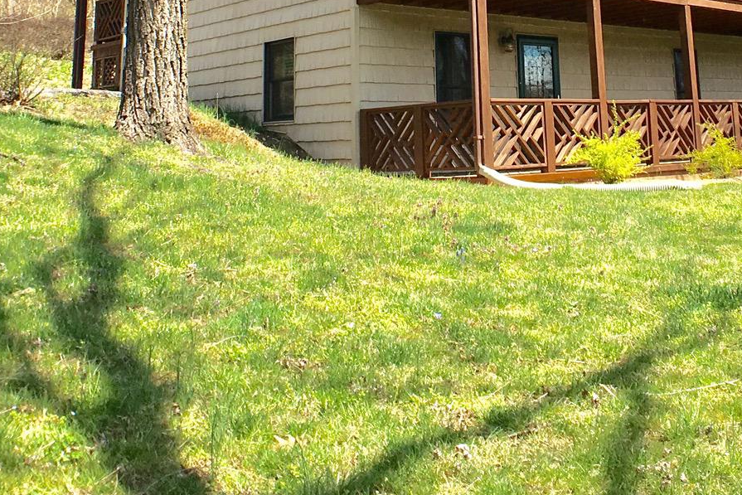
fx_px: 1422
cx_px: 472
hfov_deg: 29.1
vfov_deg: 18.6
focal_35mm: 69
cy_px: -115
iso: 25
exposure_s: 1/1012
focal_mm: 4.15
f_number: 2.2
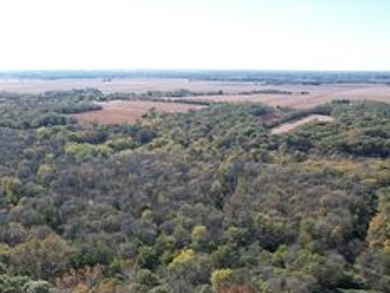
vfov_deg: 35.9
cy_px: 225
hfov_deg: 46.6
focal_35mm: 39
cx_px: 110
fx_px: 440
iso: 110
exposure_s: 1/1000
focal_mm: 8.38
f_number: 2.8
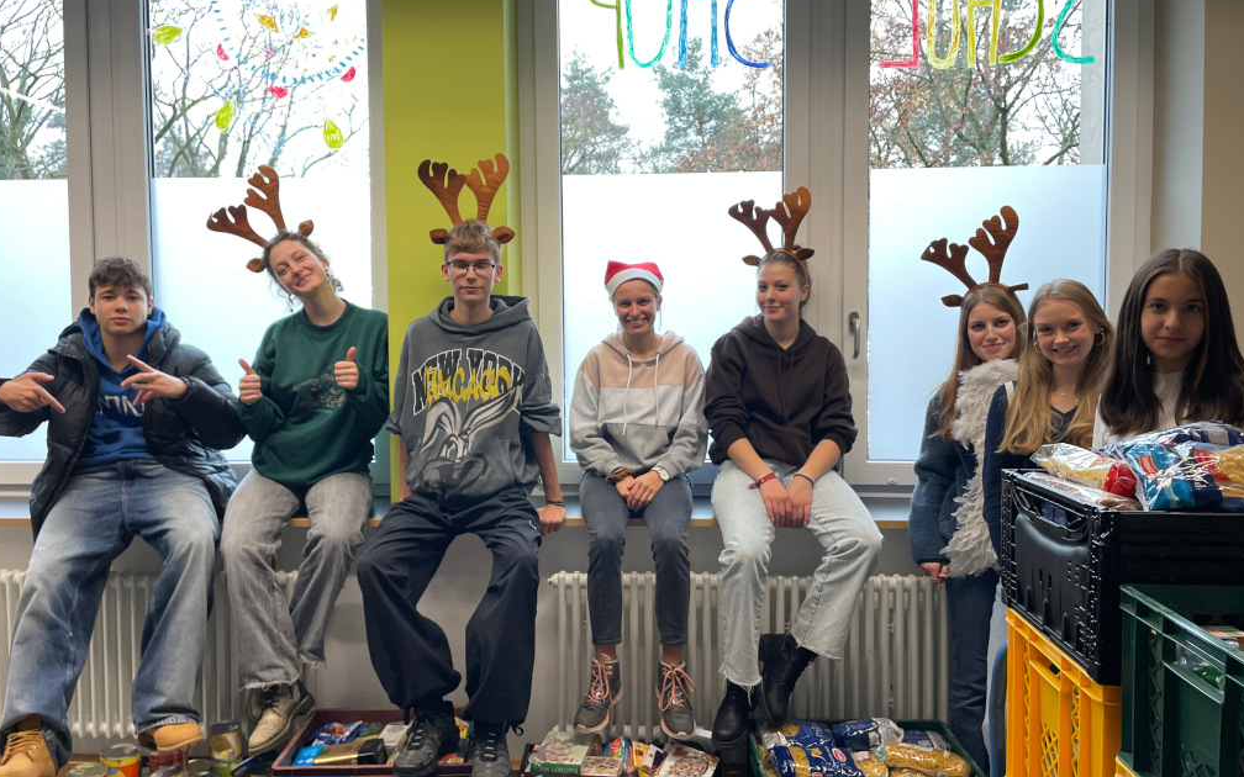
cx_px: 617
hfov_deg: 66.5
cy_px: 384
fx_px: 949
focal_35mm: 28
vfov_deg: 44.5
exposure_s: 1/50
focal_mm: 4.2
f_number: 1.6
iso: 160
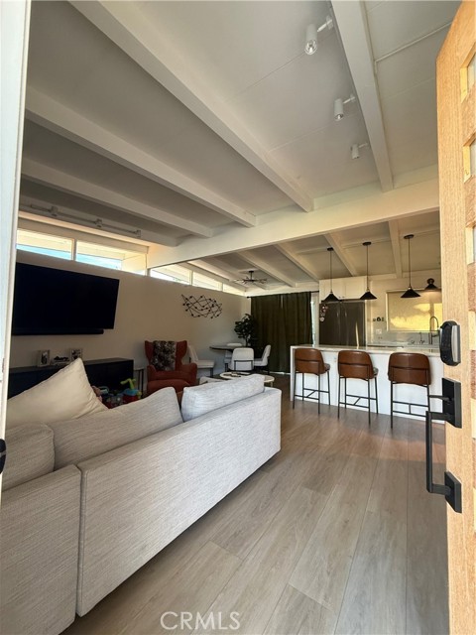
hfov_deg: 85.7
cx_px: 238
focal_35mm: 14
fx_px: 257
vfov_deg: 102.1
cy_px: 318
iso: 320
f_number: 2.2
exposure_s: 1/99
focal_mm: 2.22
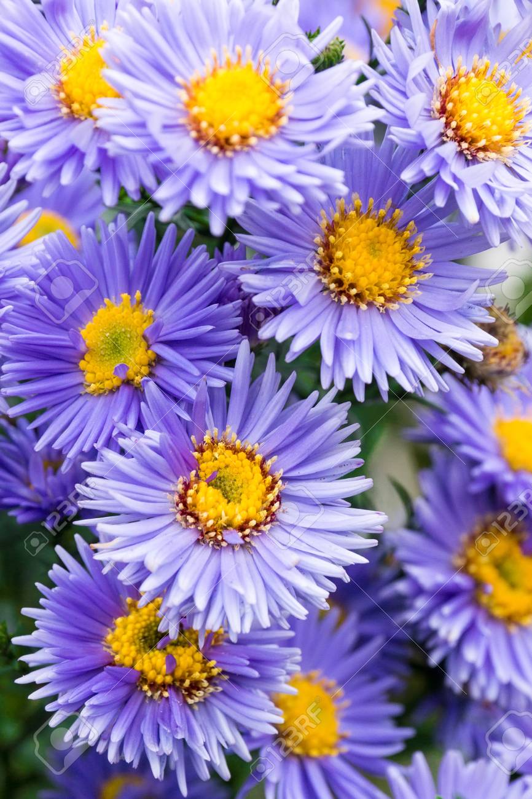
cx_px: 266
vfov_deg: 10.2
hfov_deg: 6.8
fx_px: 4491
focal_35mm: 202
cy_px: 400
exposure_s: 1/60
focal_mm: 135
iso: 200
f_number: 9
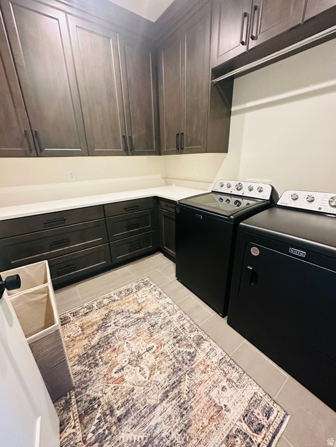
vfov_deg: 102.1
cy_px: 224
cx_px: 168
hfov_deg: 85.7
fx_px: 181
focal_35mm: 14
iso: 640
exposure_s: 1/59
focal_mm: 2.22
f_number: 2.2
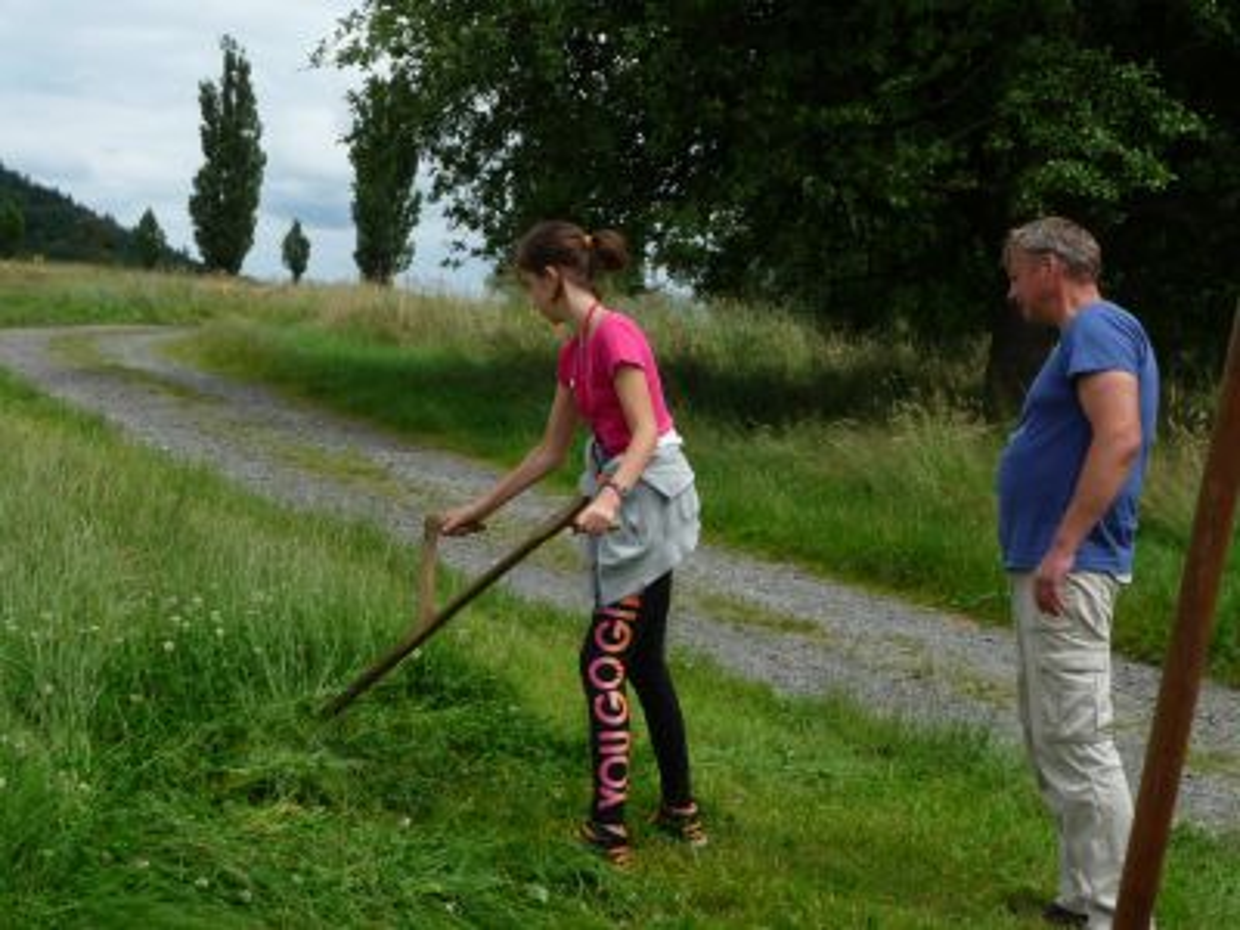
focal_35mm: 67
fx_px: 2400
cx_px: 620
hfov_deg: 29.0
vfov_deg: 21.9
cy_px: 465
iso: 100
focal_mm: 11.3
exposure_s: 1/640
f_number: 4.5
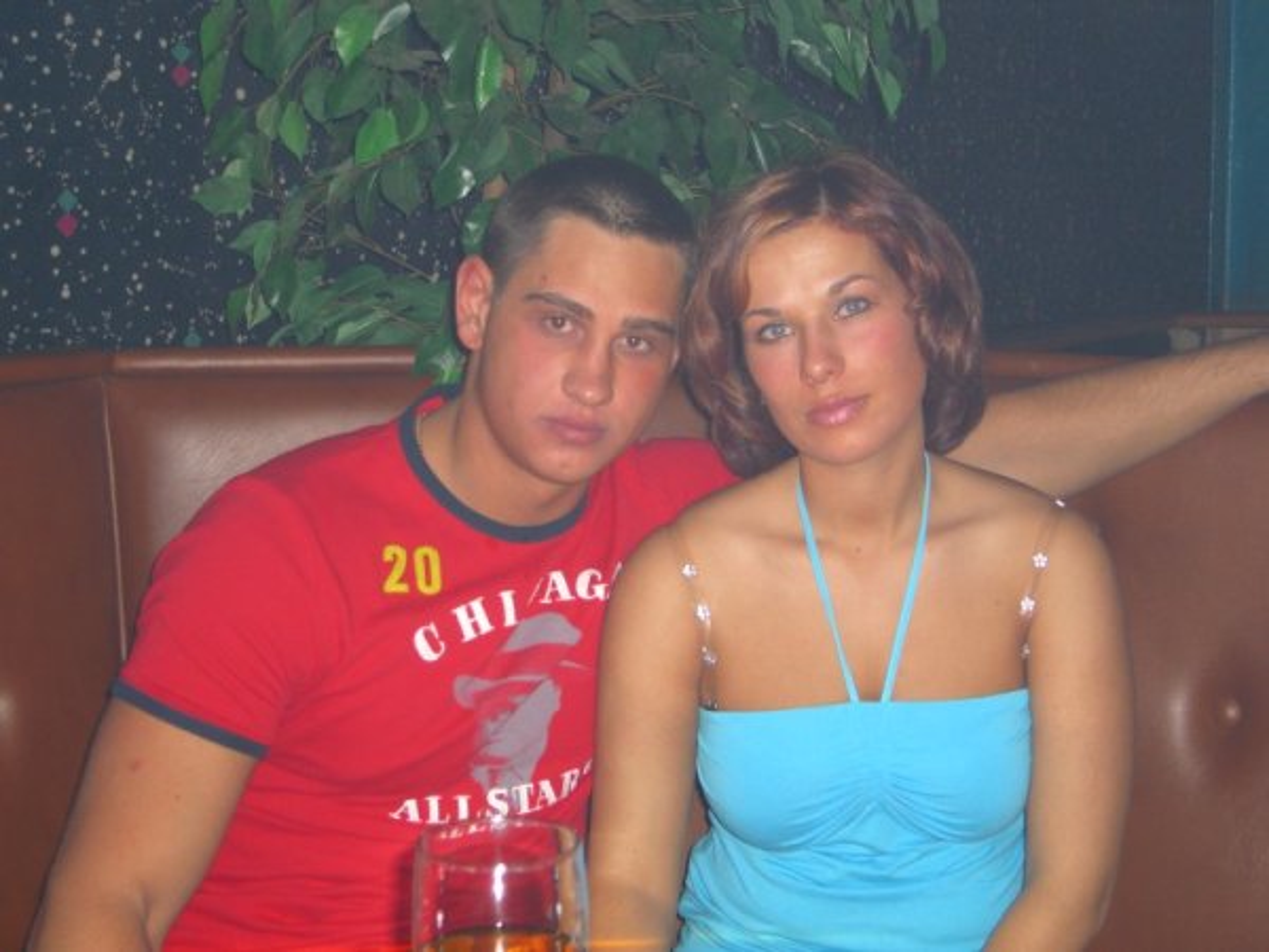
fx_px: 2090
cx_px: 634
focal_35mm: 57
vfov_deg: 25.7
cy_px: 476
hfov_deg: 33.8
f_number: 3.6
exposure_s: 1/60
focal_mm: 11.8
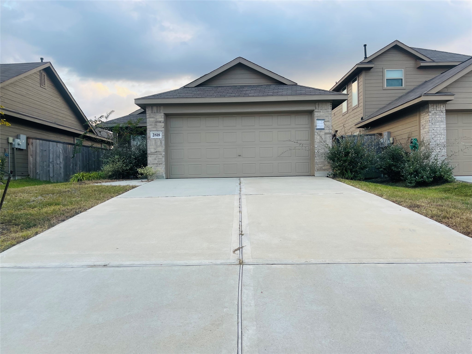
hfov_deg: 69.4
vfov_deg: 54.9
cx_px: 236
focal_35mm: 25
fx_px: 341
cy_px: 177
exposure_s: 1/232
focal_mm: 5.1
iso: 32
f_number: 1.6
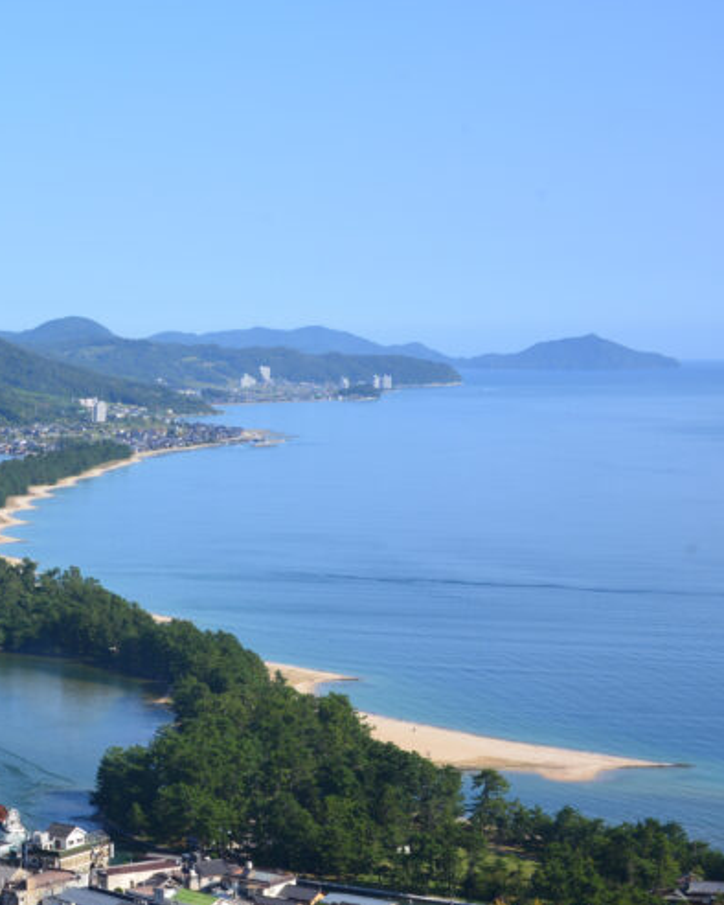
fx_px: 2302
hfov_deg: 17.0
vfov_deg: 22.1
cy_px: 620
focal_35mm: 86
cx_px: -186
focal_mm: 44
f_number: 11
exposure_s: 1/125
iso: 140
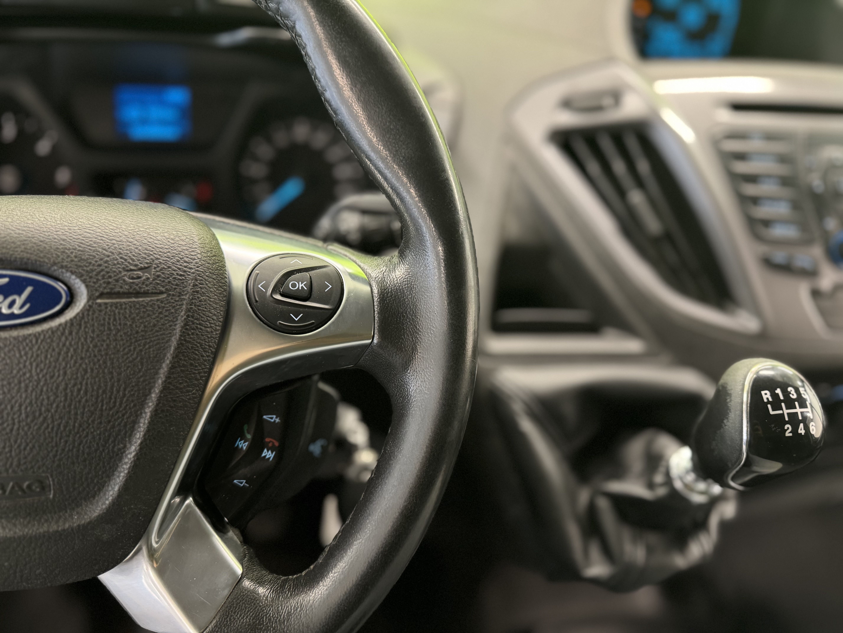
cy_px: 316
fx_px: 584
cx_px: 422
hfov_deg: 71.6
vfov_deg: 56.8
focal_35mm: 24
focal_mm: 6.76
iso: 400
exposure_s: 1/50
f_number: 1.78
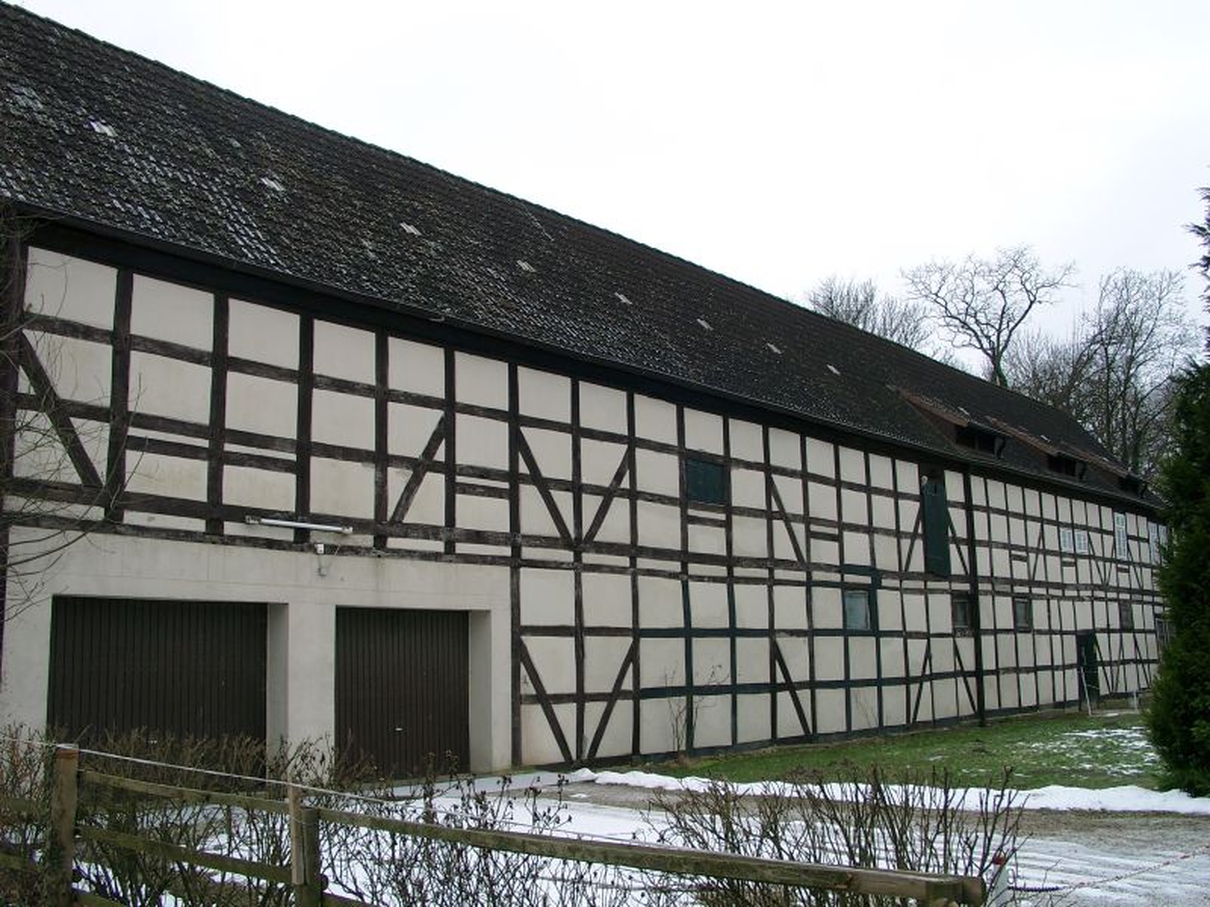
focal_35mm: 34
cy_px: 454
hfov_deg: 54.0
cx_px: 605
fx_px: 1188
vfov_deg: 41.8
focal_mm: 7.13
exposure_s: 1/159
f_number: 4
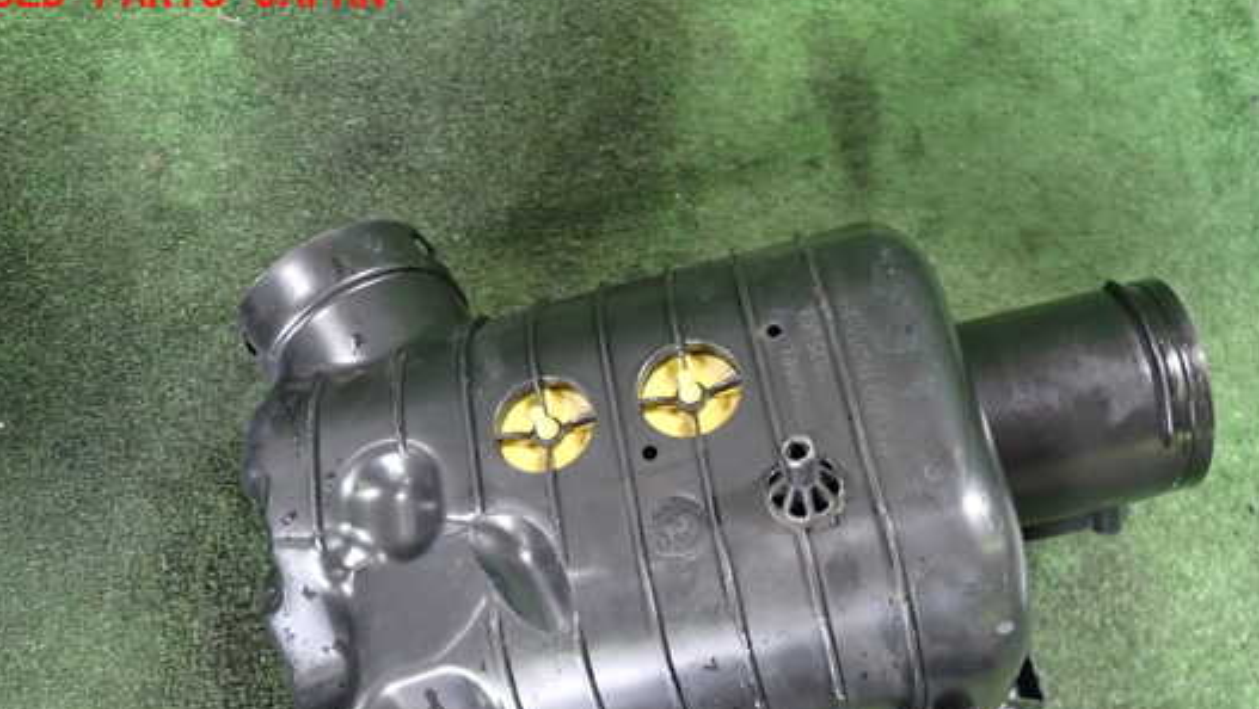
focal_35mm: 31
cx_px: 667
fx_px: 1035
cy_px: 499
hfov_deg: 62.6
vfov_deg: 37.2
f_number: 2
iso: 640
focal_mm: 4.5
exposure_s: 1/30
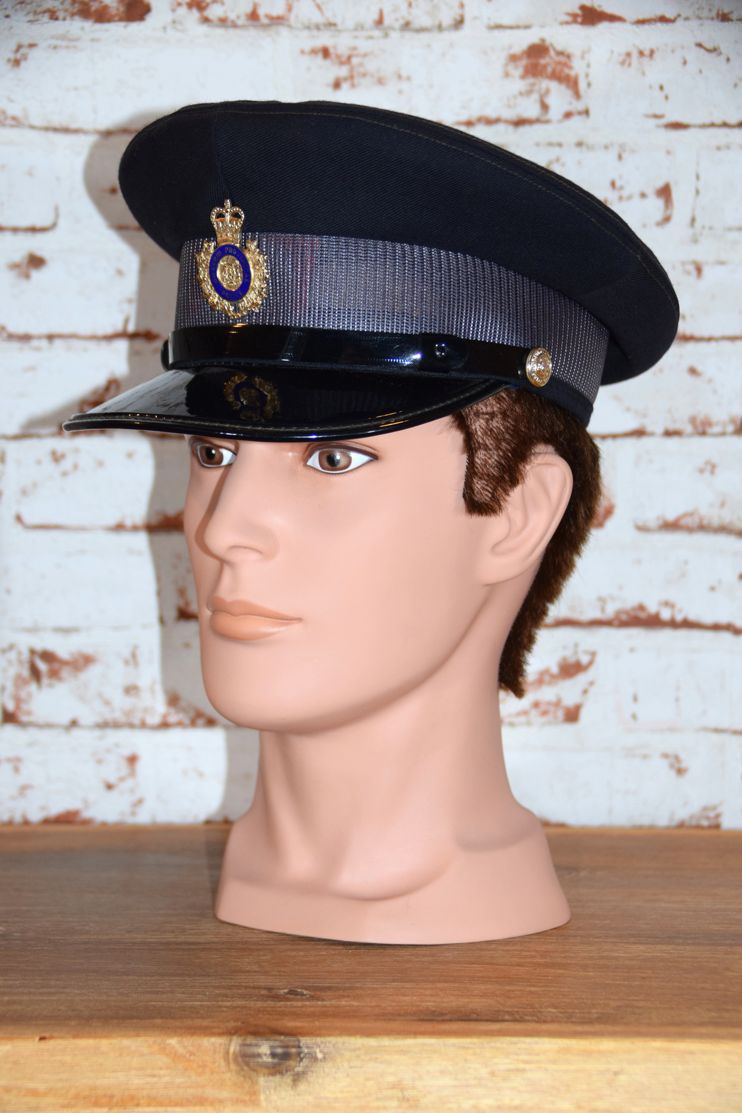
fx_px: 2133
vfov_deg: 29.2
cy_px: 556
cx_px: 371
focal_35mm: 69
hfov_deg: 19.7
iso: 800
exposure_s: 1/80
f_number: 4.5
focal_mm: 46
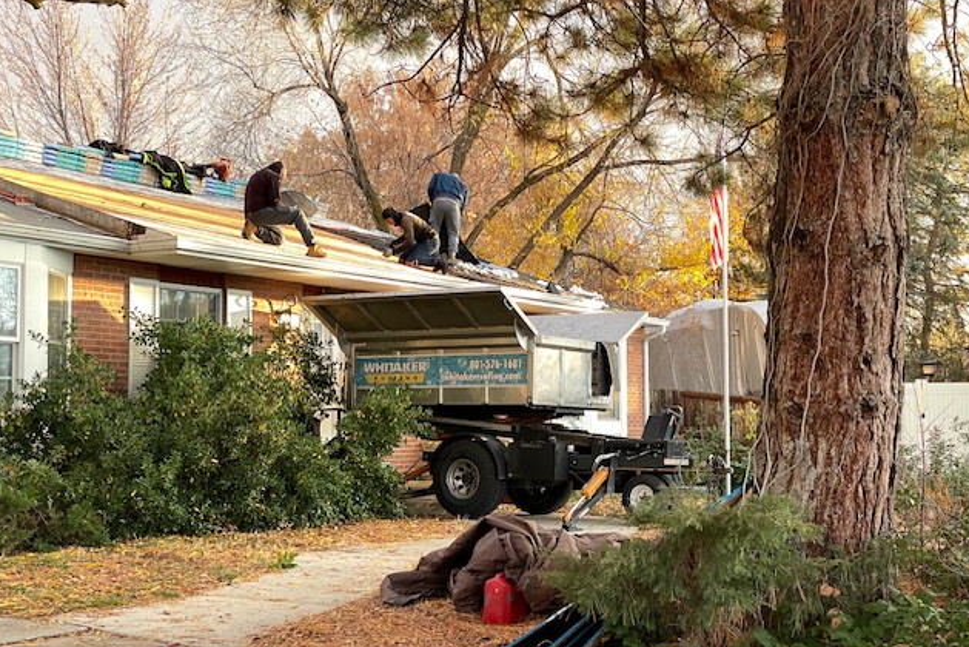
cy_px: 367
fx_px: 1481
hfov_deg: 36.2
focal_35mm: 55
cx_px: 481
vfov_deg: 24.6
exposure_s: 1/99
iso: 64
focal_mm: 6
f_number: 2
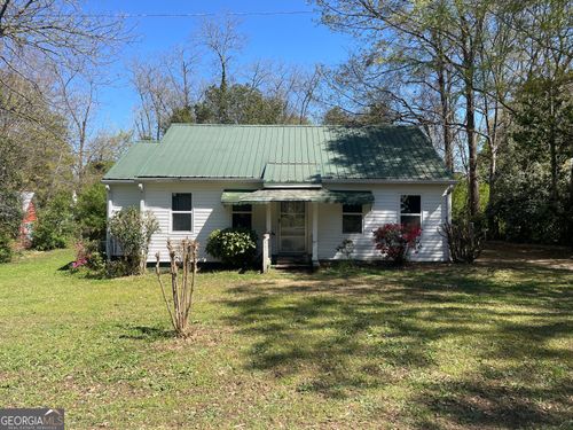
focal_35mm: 26
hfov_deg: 67.3
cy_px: 215
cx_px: 286
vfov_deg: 53.1
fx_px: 430
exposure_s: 1/1855
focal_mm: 4.2
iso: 32
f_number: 1.6
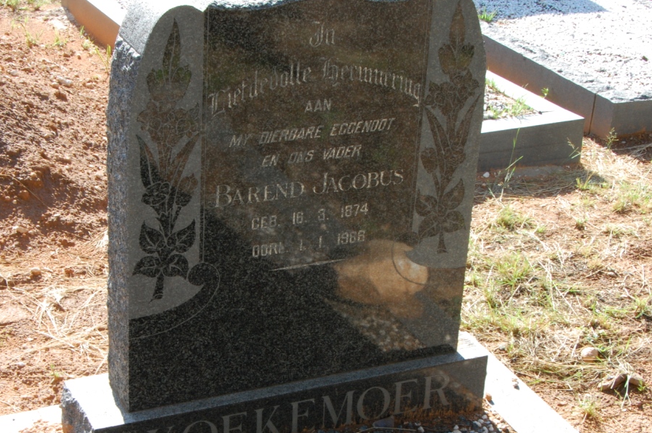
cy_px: 231
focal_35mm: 72
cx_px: 325
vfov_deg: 18.9
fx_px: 1303
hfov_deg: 28.1
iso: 640
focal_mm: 42
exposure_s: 1/30
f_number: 22
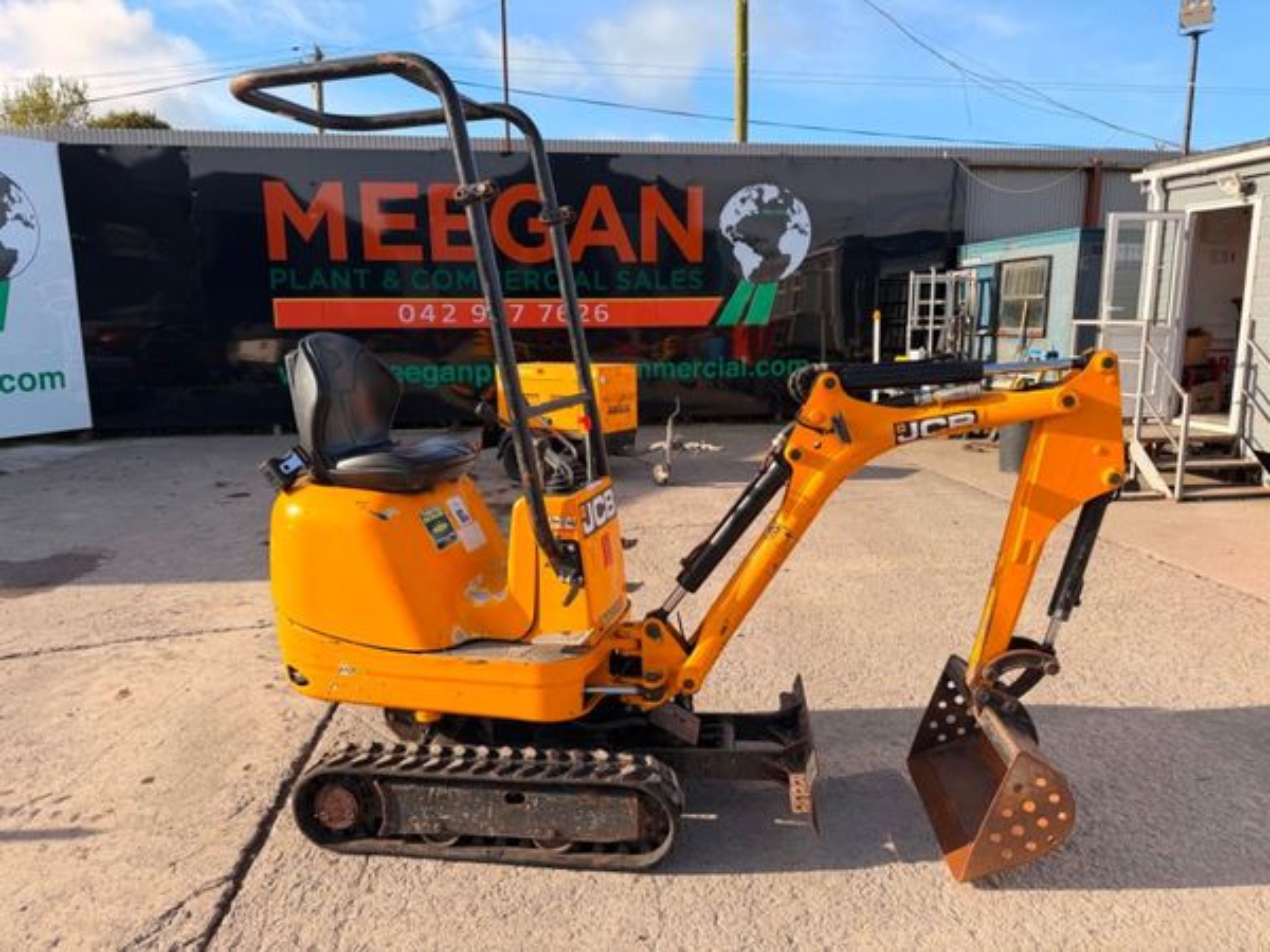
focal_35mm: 24
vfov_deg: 56.8
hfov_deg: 71.6
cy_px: 476
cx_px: 635
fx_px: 881
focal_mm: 6.76
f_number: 1.78
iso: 80
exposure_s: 1/2370
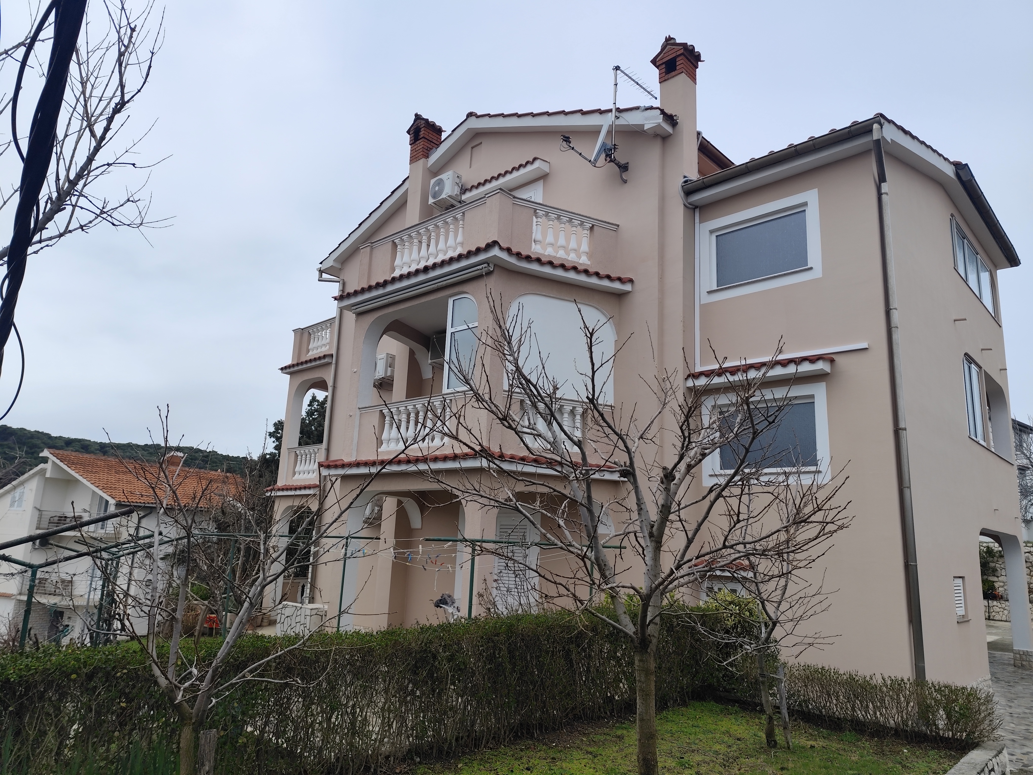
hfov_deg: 73.9
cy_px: 388
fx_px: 686
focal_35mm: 23
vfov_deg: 58.9
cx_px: 516
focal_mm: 6.19
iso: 50
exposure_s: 1/1027
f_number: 1.65
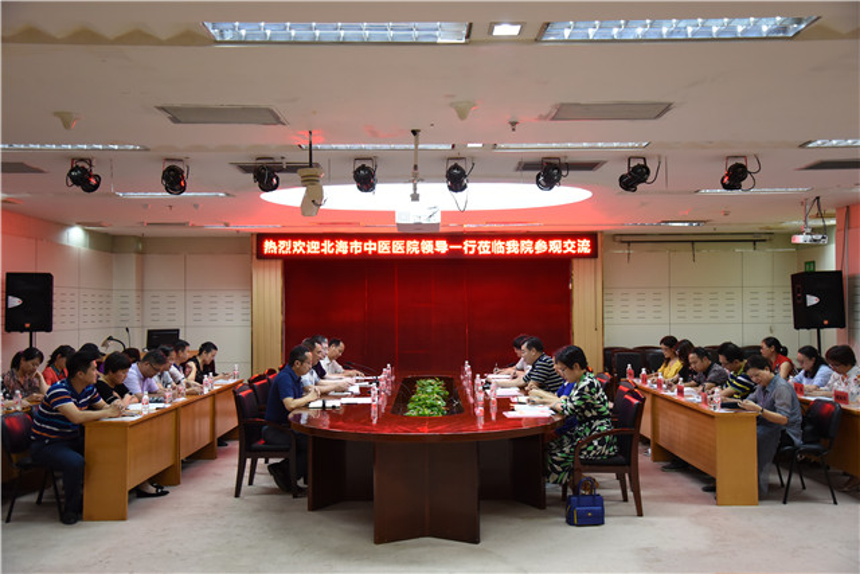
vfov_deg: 41.1
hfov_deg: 58.7
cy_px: 287
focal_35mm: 32
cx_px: 430
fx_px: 765
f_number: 4.5
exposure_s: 1/100
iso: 2000
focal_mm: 32
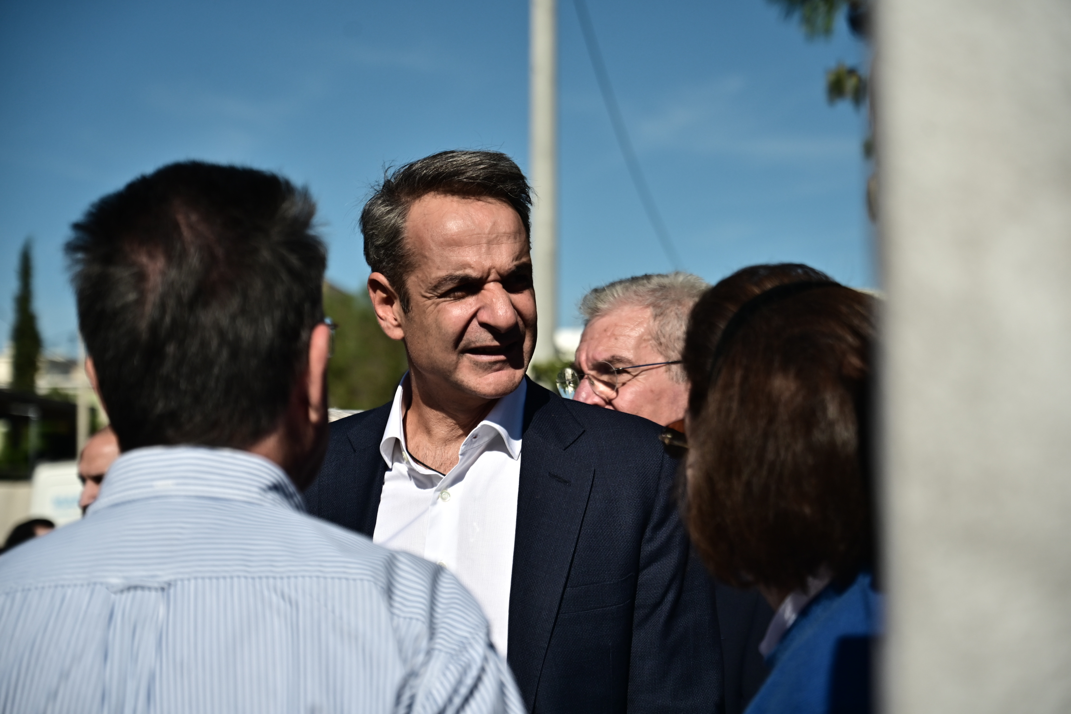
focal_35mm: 70
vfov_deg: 19.5
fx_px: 2082
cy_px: 357
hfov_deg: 28.8
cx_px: 536
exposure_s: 1/6400
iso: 320
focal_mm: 70
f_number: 4
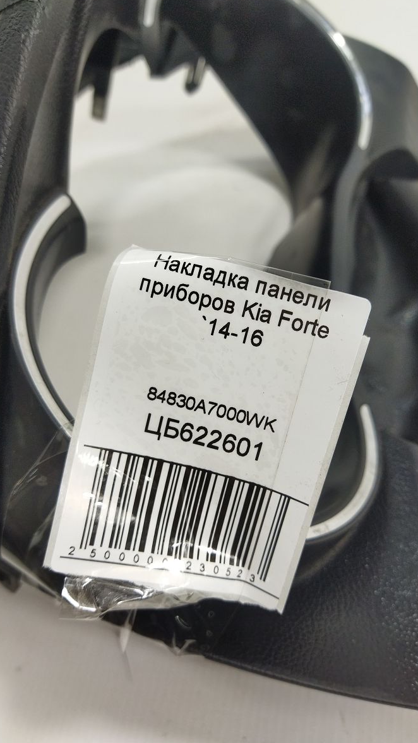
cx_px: 215
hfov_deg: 38.9
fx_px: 591
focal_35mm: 30
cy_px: 369
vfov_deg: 64.3
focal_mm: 4.71
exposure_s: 1/124
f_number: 1.79
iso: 100
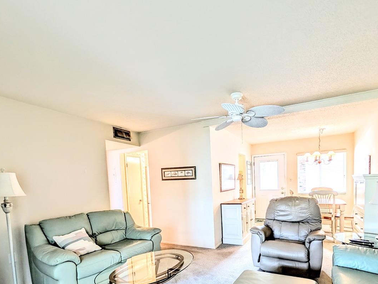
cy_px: 196
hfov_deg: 87.6
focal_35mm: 18
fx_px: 197
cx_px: 199
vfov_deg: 69.1
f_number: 1.7
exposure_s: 1/40
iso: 70
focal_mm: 2.02
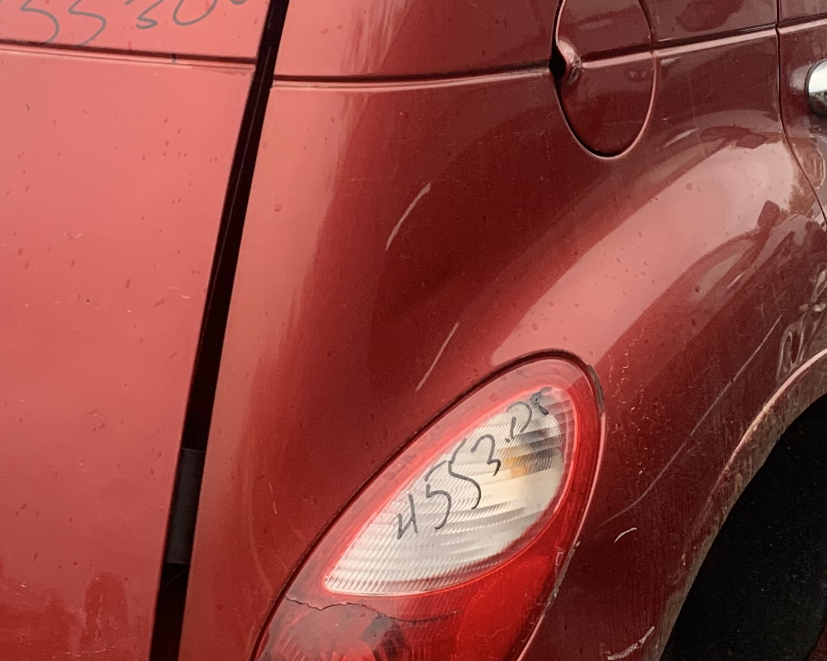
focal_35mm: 79
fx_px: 1934
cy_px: 329
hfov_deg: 24.0
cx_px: 276
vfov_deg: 19.4
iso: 100
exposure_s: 1/100
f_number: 1.8
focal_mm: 4.25
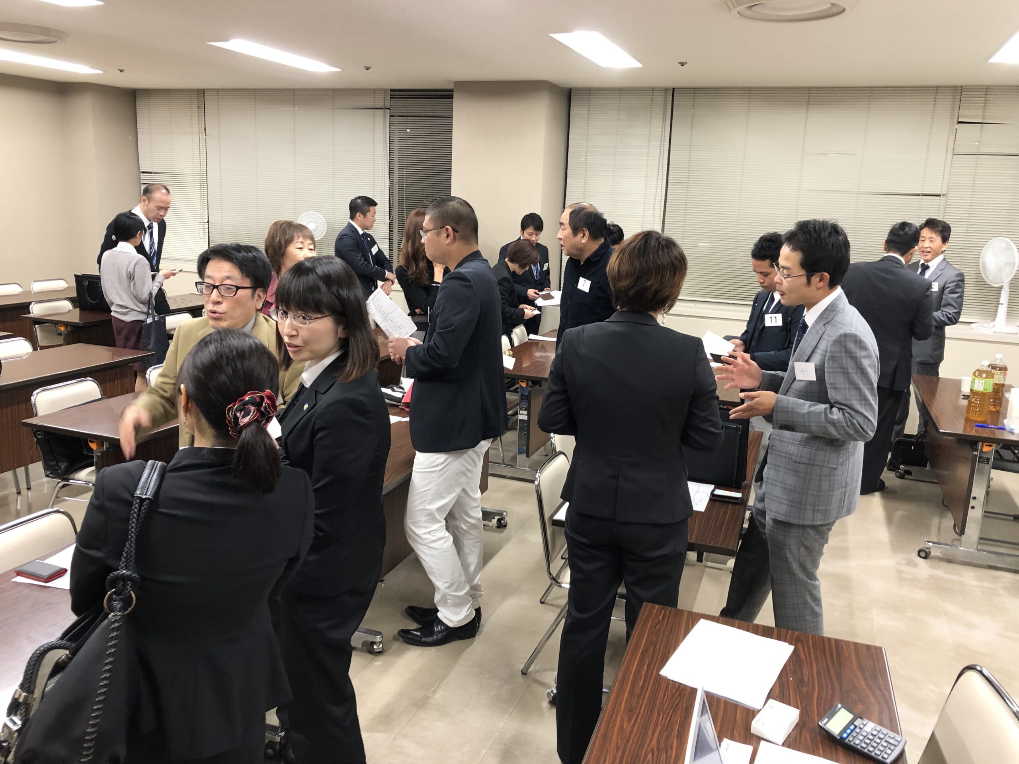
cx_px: 510
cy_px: 382
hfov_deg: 63.4
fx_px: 824
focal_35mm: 28
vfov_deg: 49.7
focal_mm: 4
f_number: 1.8
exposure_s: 1/40
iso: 125
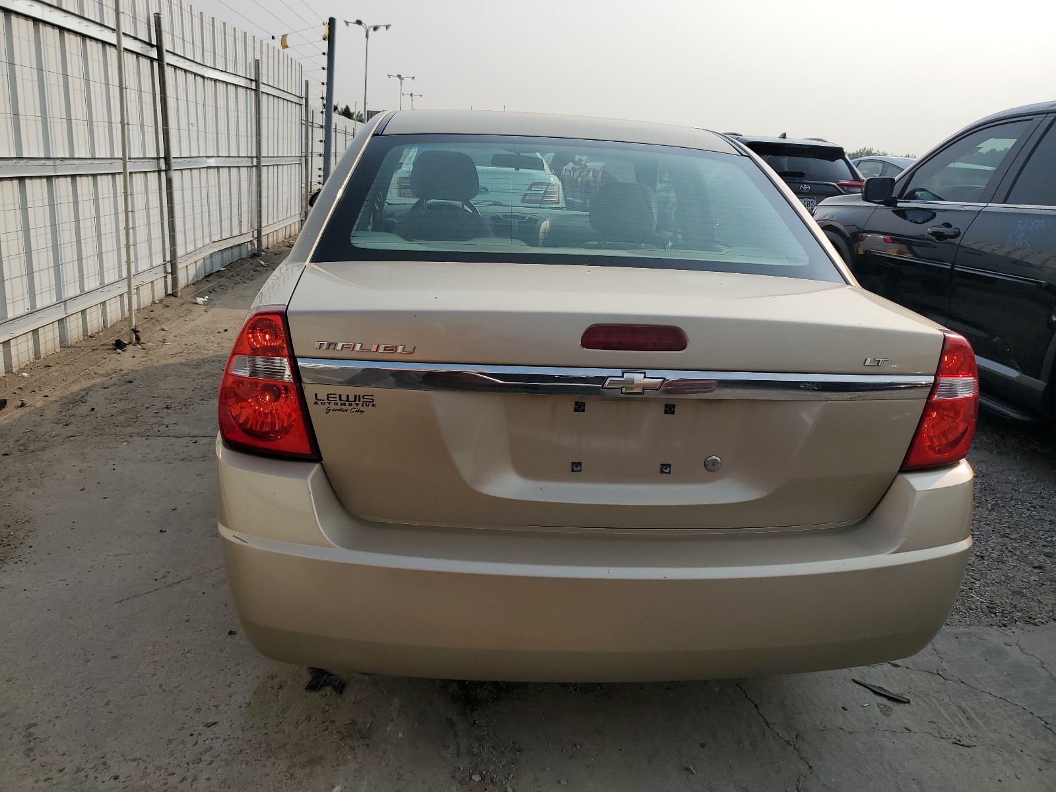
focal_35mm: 26
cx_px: 528
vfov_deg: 53.1
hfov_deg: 67.3
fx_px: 793
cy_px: 396
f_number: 1.5
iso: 50
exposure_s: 1/5000
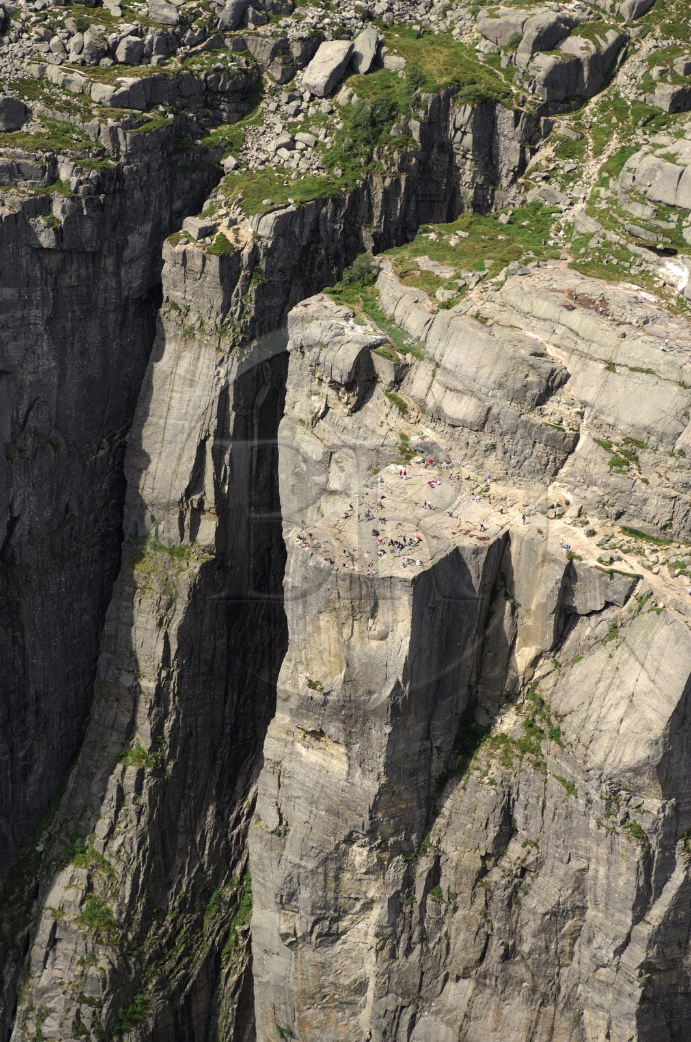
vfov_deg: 19.5
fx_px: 3032
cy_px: 521
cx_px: 346
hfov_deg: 13.0
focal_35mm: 105
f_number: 4
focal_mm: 70
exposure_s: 1/1250
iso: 100
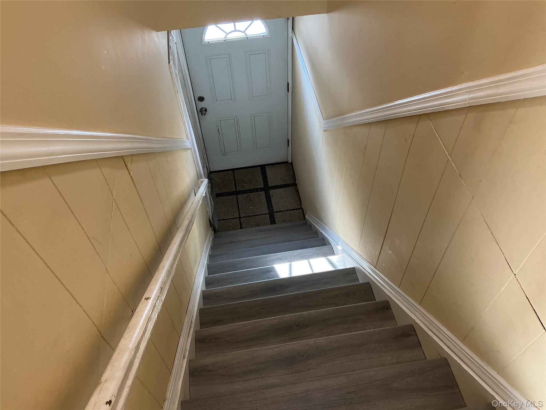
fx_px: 457
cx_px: 273
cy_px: 205
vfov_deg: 48.2
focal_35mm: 29
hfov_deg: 61.7
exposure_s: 1/60
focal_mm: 3
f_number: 1.8
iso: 80
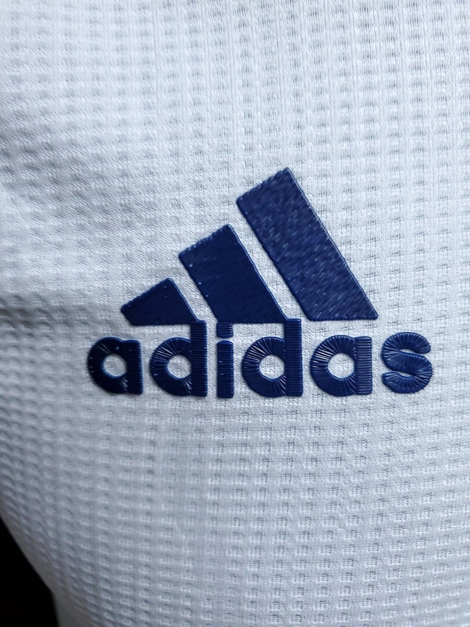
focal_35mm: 26
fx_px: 471
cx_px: 235
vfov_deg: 67.3
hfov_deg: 53.1
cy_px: 314
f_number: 1.5
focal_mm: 4.3
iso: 200
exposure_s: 1/15
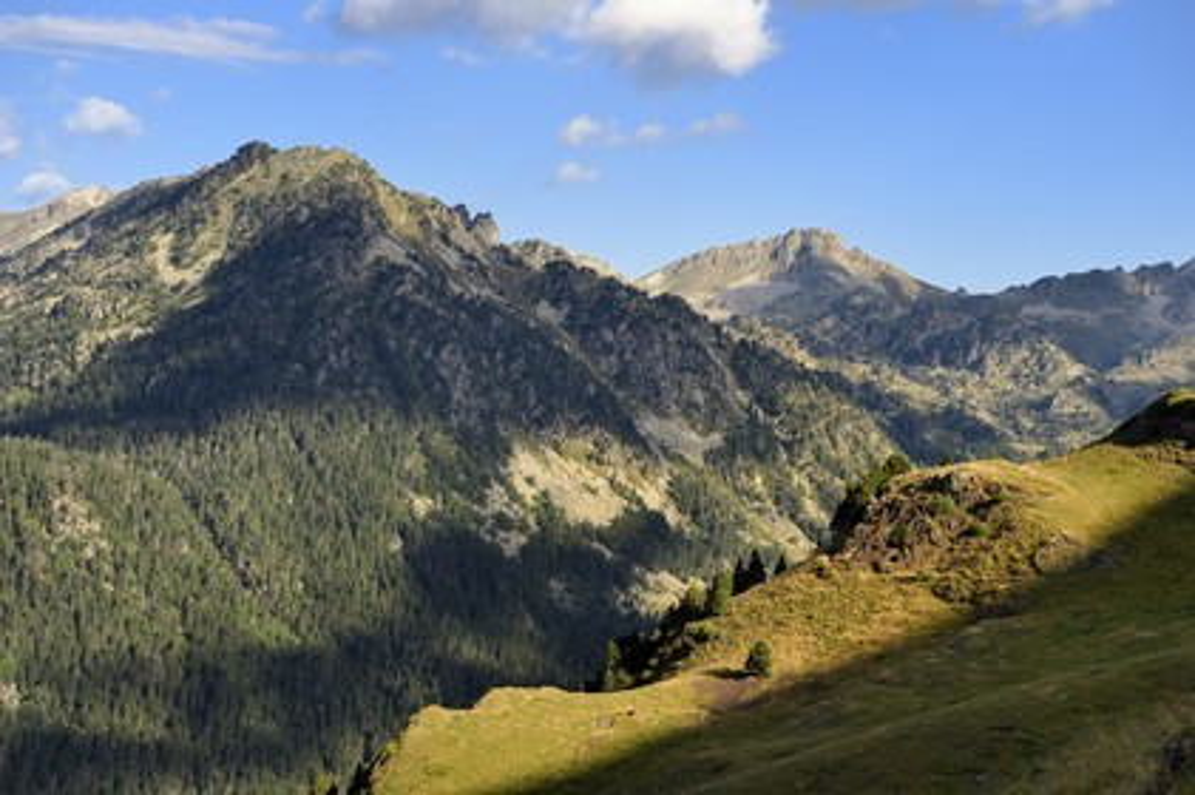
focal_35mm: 62
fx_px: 2056
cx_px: 598
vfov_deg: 21.9
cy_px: 398
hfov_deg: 32.4
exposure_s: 1/500
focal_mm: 62
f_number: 9
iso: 200
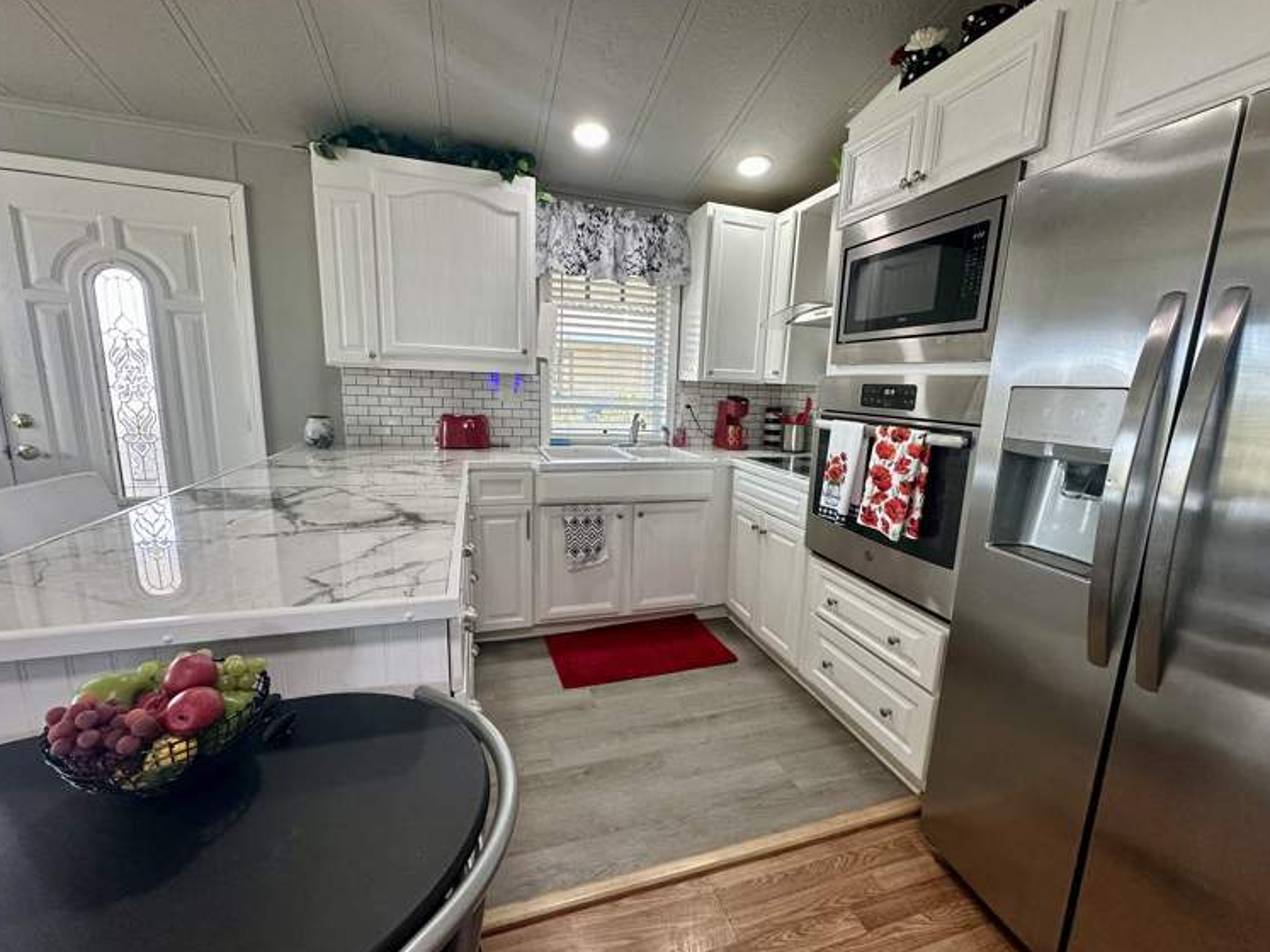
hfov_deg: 98.1
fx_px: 550
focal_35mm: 15
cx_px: 660
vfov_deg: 81.7
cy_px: 486
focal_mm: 2.22
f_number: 2.2
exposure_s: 1/120
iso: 125
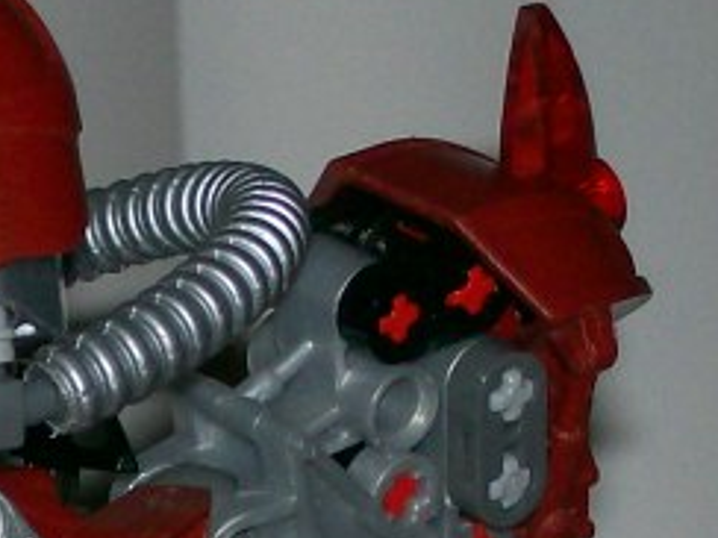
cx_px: -268
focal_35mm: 294
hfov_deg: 6.7
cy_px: 714
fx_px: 6098
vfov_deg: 5.0
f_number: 3.8
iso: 80
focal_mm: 11.6
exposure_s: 1/95.5
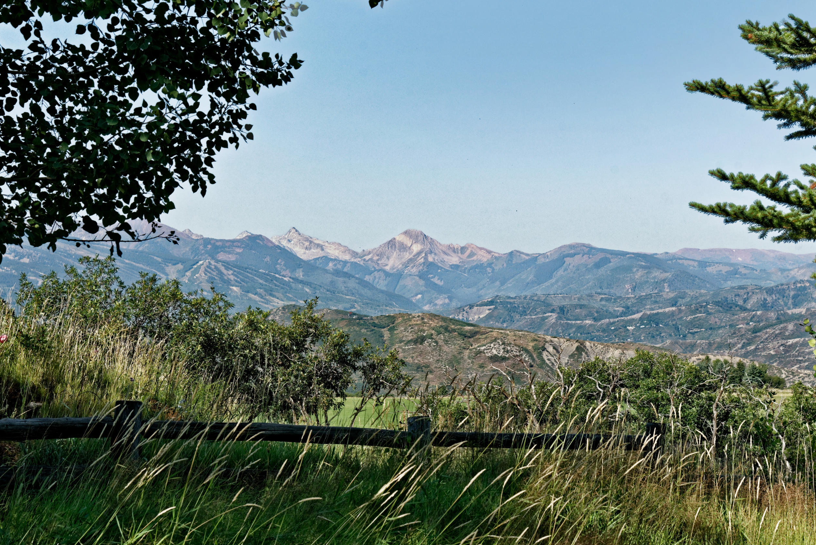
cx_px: 443
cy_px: 244
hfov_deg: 32.4
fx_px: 1406
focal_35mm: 62
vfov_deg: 21.9
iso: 100
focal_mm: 52
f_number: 7.1
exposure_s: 1/320
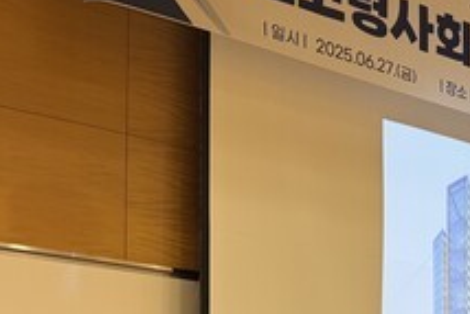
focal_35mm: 70
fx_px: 914
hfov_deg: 27.9
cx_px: 409
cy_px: 406
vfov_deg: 18.2
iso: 160
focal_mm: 6.76
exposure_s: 1/120
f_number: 1.78
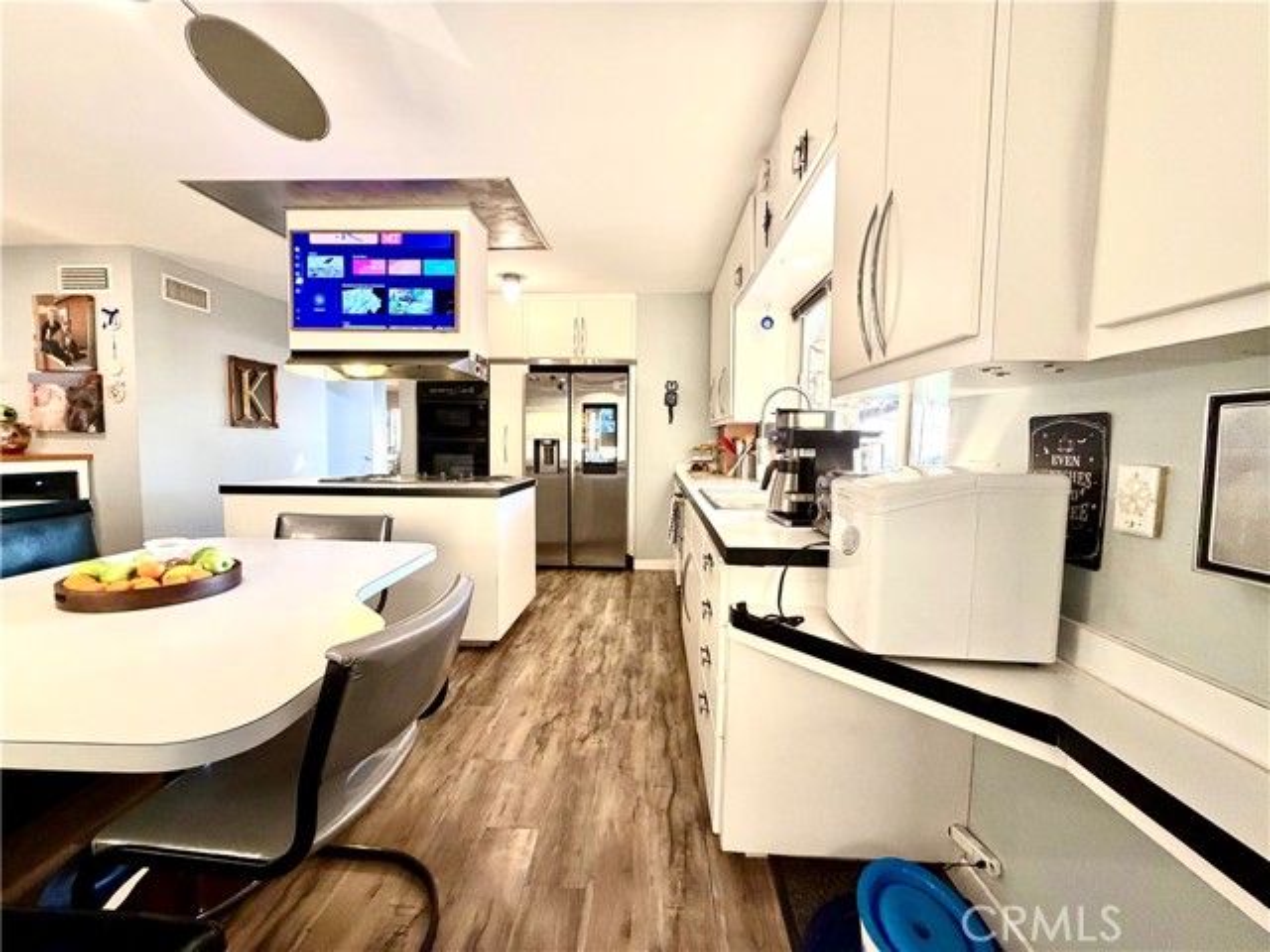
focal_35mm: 14
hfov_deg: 102.1
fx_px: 514
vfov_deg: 85.7
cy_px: 476
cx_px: 635
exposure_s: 1/91
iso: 320
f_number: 2.2
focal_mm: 2.22
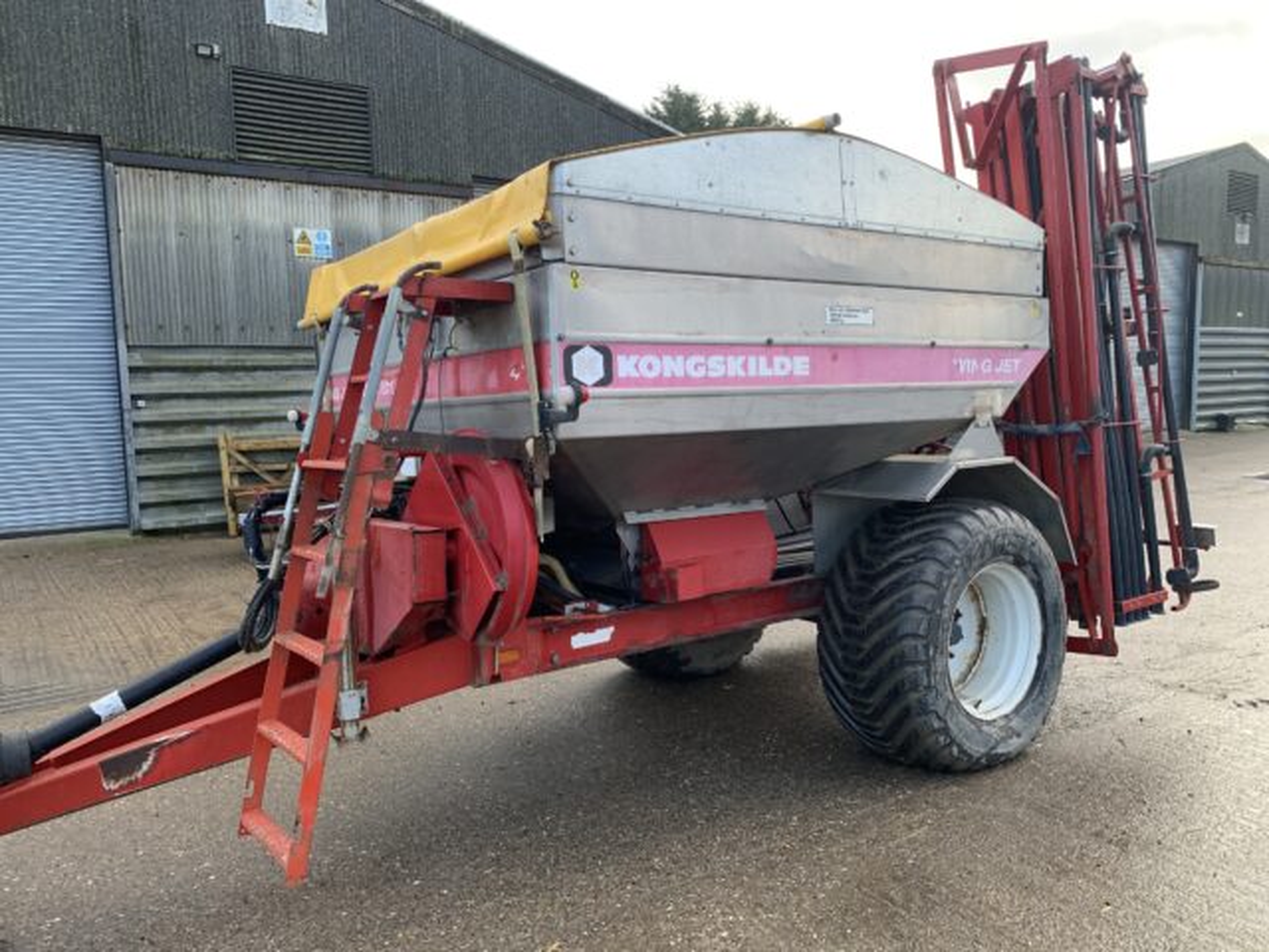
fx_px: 953
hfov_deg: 67.3
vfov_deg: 53.1
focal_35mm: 26
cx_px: 634
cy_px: 476
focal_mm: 4.25
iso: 25
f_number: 1.8
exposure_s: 1/124
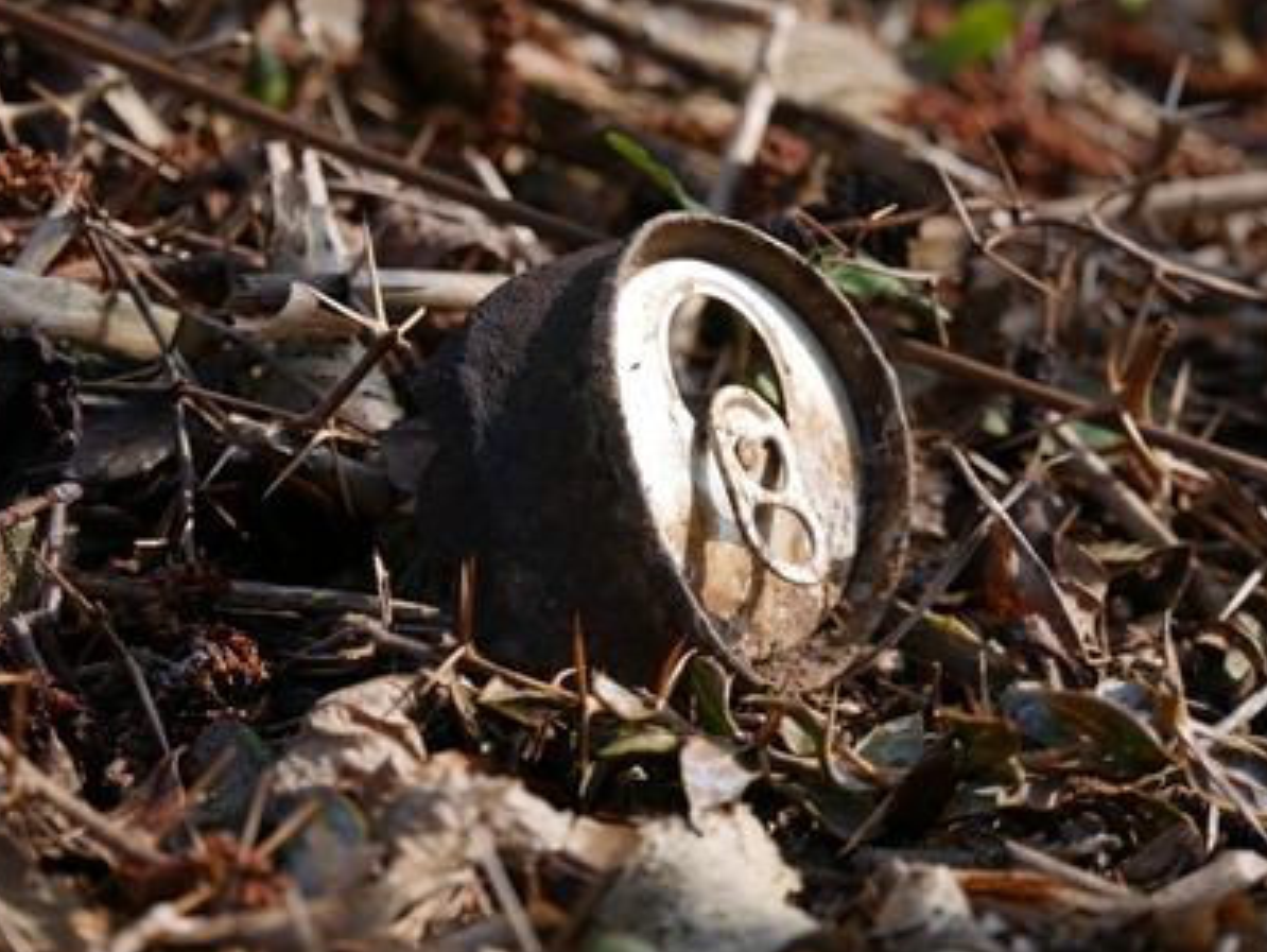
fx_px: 4651
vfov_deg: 11.7
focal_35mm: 127
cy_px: 419
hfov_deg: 15.5
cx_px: 637
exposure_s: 1/800
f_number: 5.1
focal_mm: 55
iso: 200
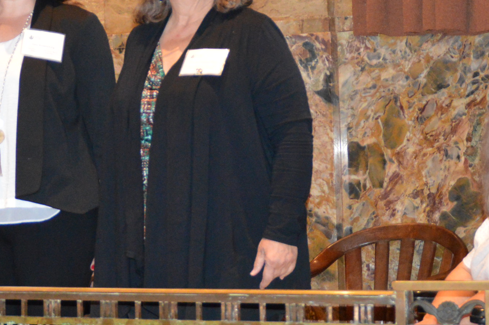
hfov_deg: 15.6
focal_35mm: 131
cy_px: 164
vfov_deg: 10.4
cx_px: 160
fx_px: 1778
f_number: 4.5
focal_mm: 38
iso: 2500
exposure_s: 1/60
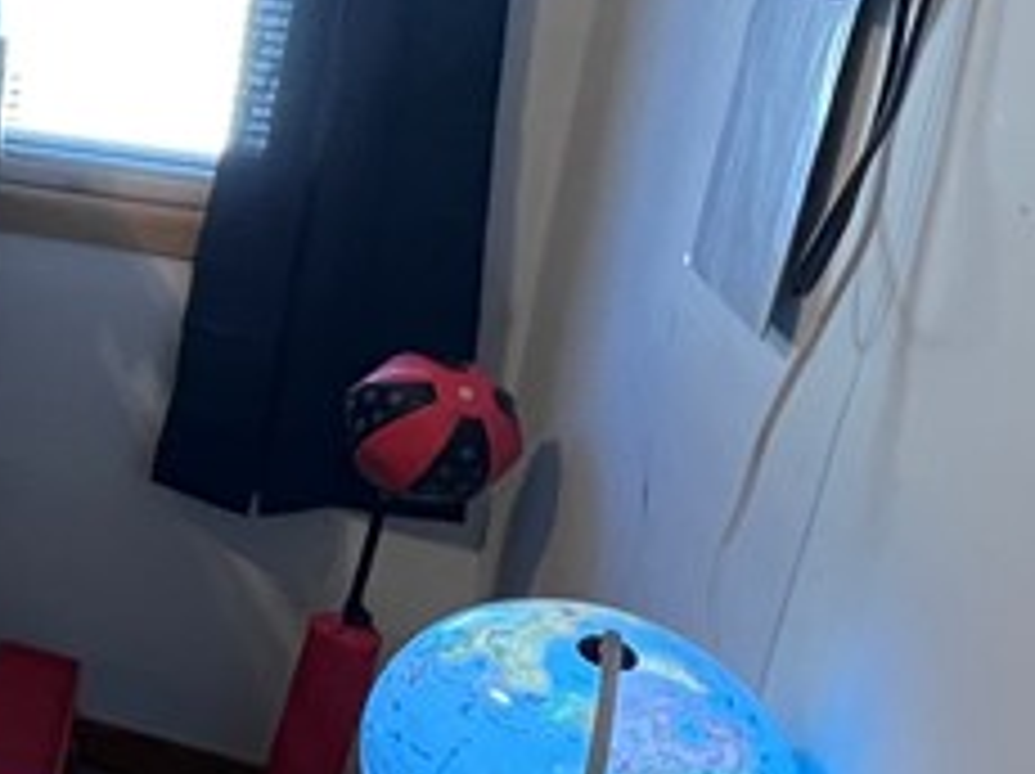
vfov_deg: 24.8
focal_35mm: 58
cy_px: 166
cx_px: -864
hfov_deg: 21.1
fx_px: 1732
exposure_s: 1/60
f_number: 1.8
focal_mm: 1.57
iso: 500
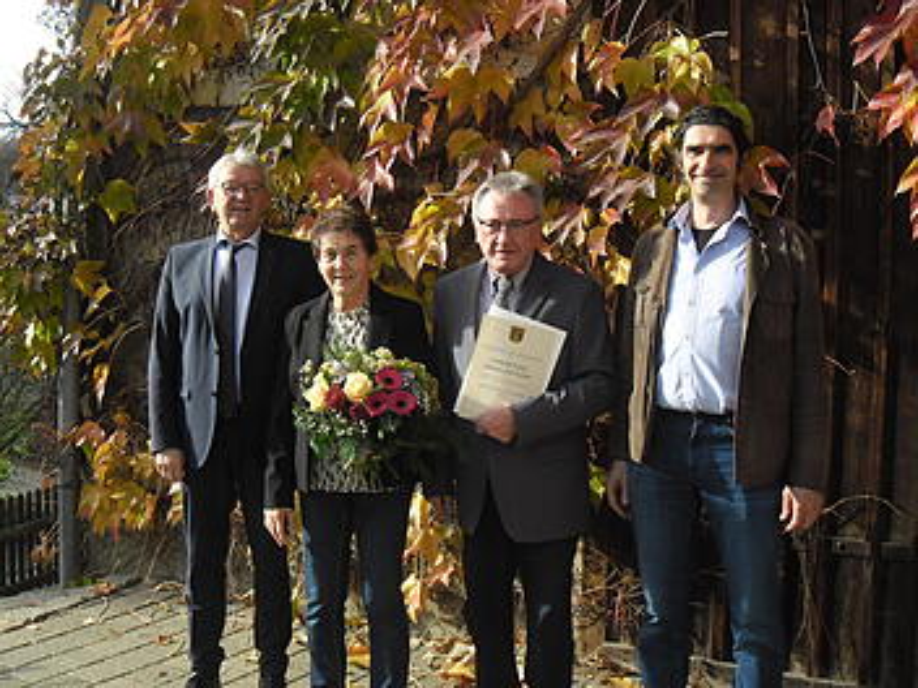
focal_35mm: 44
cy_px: 344
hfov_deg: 42.9
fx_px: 1167
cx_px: 459
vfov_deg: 32.9
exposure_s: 1/139
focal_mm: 7.8
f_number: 4.5
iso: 80
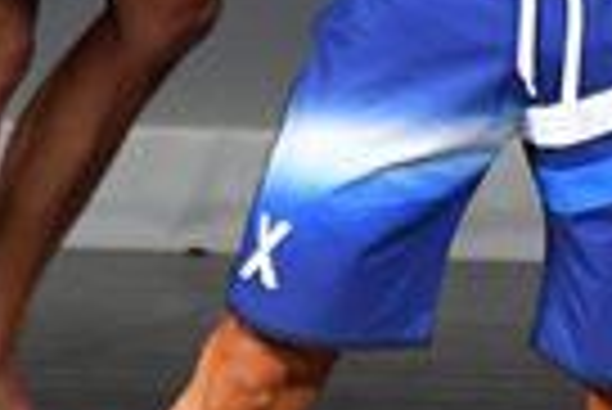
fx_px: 30445
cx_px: 925
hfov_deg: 1.2
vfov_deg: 0.8
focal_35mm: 1789
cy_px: -95
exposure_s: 1/400
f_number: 5.6
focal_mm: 210
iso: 4000
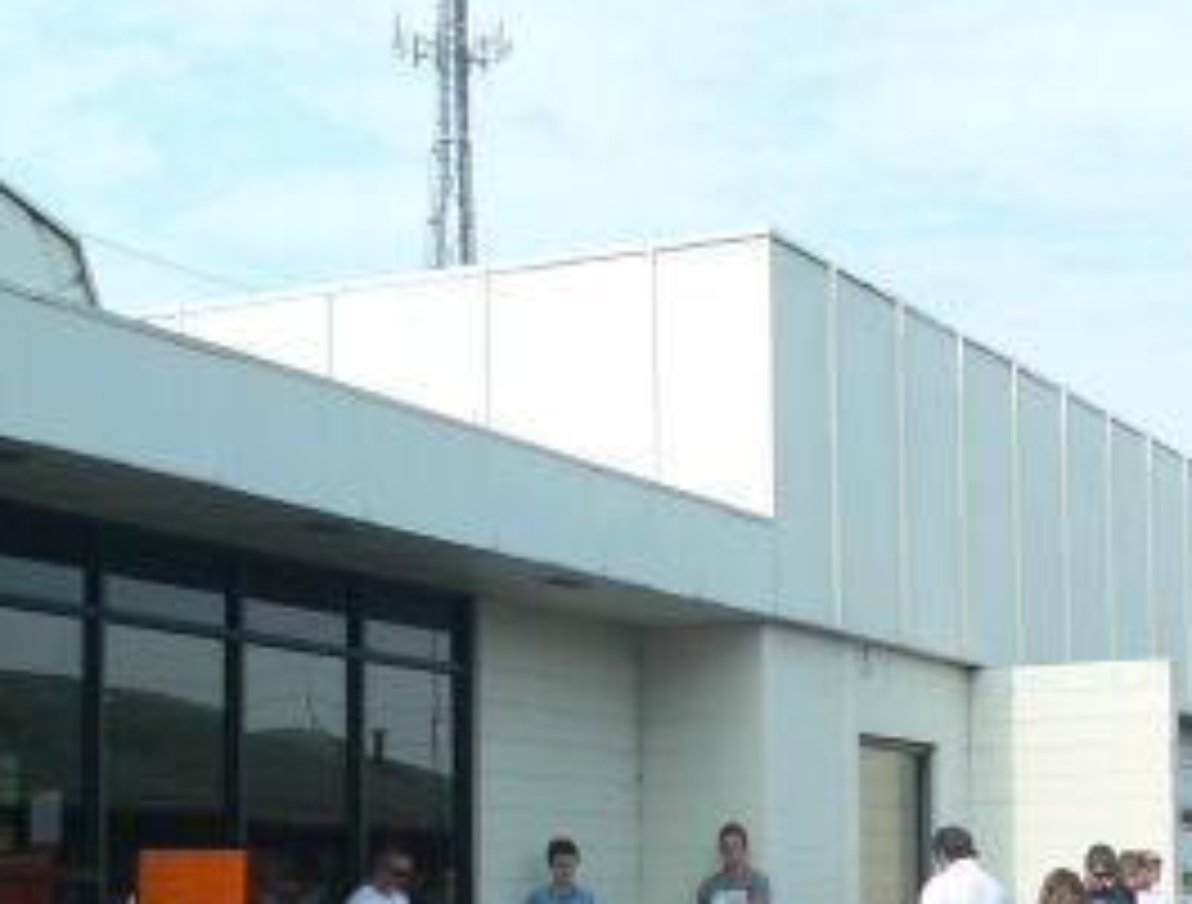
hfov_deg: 28.4
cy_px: 722
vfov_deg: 21.5
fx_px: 2351
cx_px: 580
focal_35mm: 68
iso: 80
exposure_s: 1/125
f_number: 4
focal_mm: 6
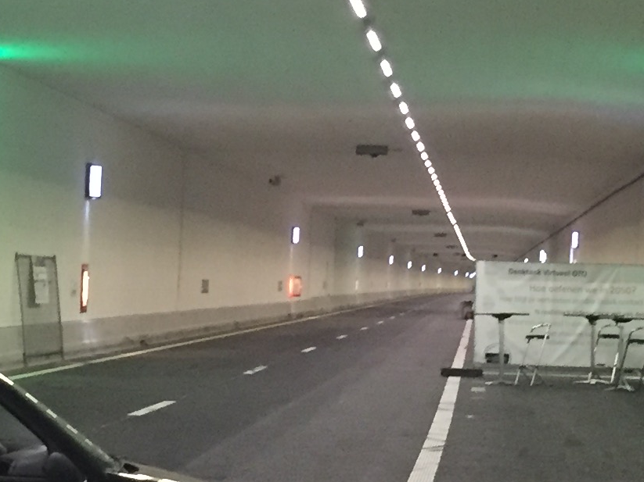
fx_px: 2139
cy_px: 248
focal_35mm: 115
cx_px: 193
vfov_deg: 12.9
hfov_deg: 17.1
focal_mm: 4.15
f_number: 2.2
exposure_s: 1/17
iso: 320
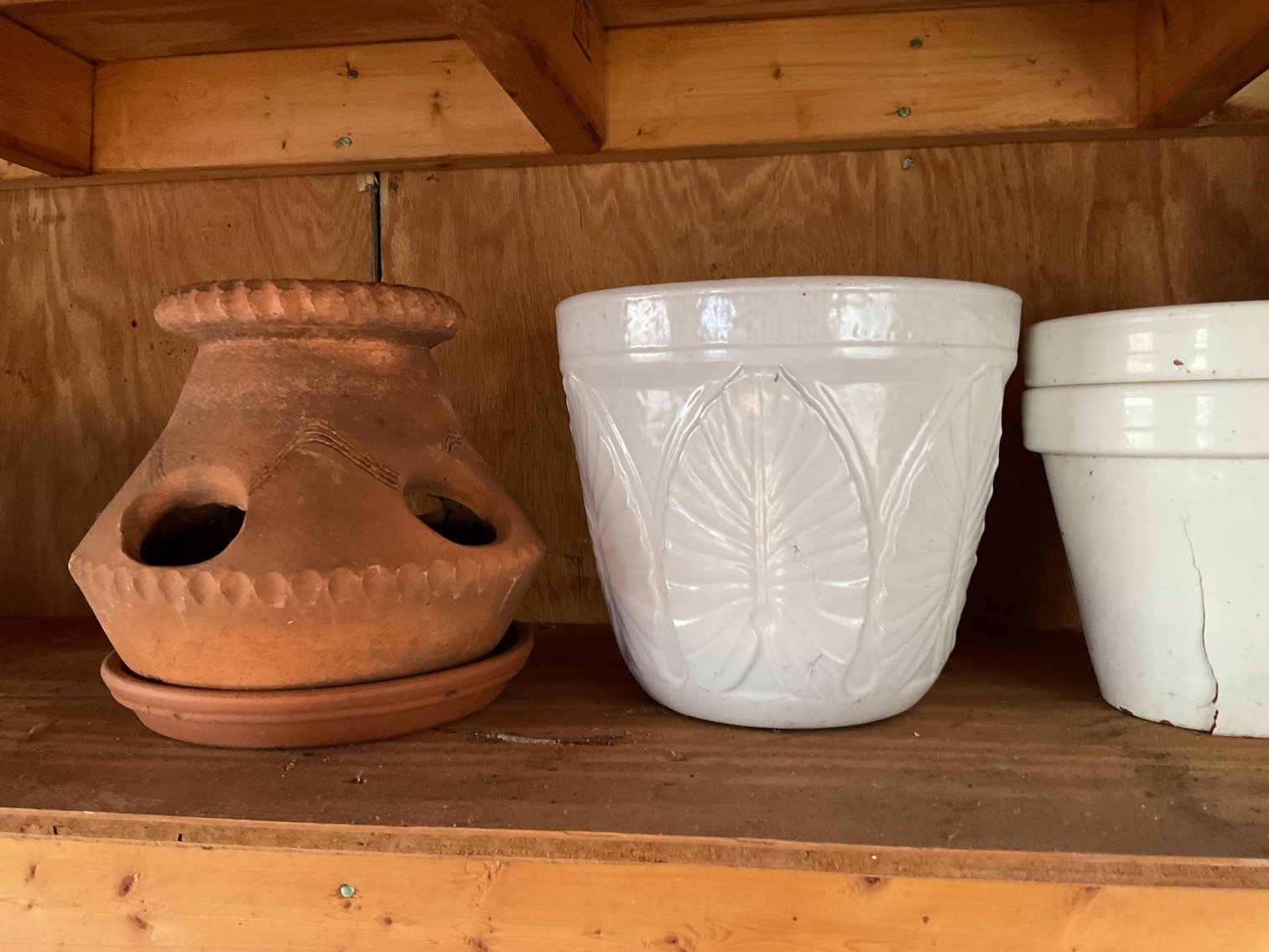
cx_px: 634
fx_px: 1063
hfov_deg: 61.7
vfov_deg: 48.2
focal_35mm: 29
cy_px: 476
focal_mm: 3
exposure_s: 1/33
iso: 200
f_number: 1.8
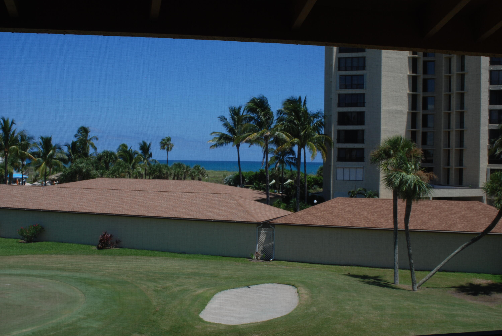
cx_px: 251
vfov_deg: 32.0
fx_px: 586
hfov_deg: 46.3
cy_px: 168
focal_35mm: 42
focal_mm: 28
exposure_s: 1/200
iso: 100
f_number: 7.1
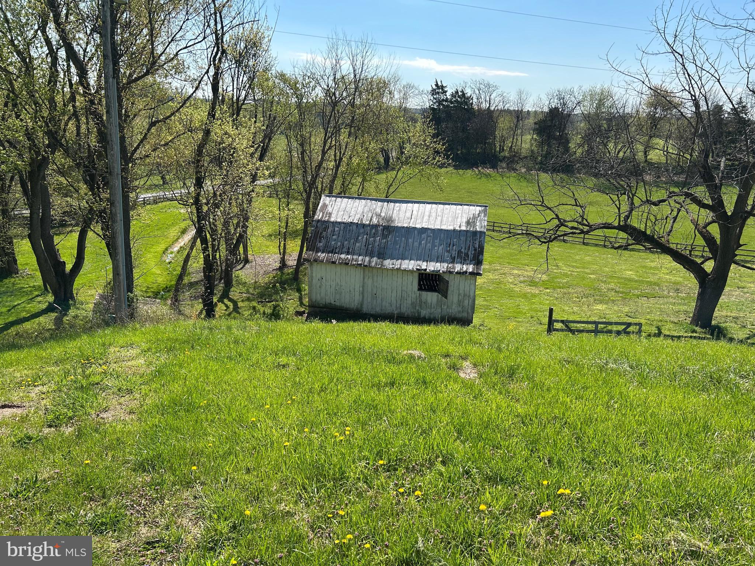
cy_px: 283
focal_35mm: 26
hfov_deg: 67.3
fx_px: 567
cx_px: 378
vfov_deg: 53.1
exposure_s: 1/2632
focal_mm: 5.7
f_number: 1.5
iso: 50
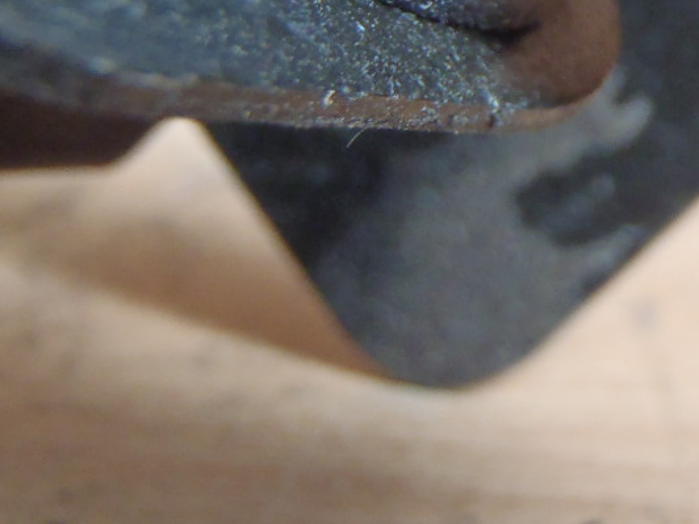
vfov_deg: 16.0
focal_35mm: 89
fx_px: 1797
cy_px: -88
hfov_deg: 20.7
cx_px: 817
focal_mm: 6.64
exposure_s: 1/4
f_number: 4.7
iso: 320
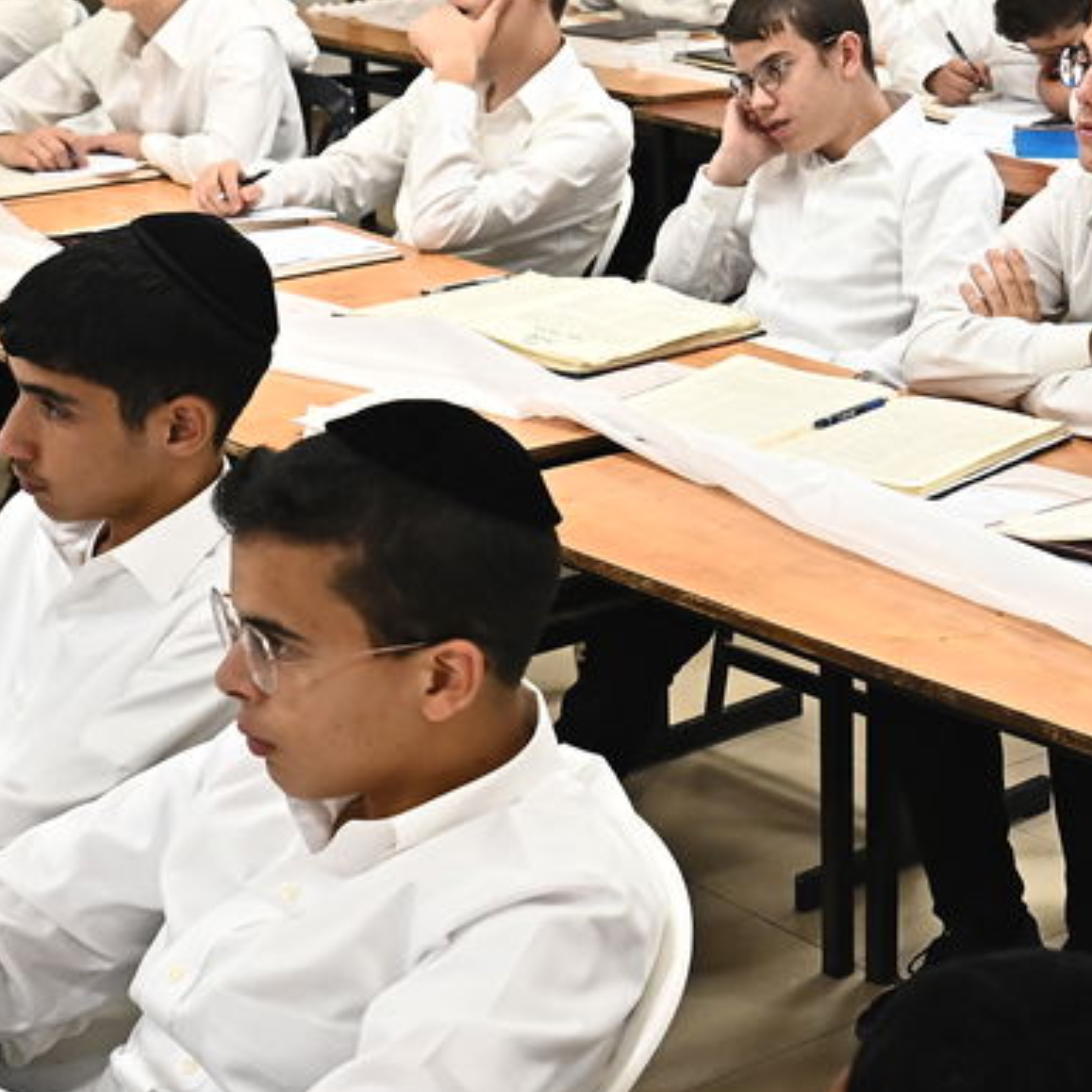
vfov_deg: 23.3
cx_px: 1064
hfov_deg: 22.6
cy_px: 730
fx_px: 2641
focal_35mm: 74
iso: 2000
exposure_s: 1/160
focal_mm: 24
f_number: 4.5
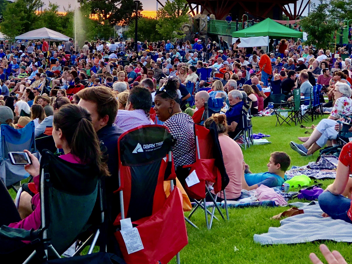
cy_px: 42
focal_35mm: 98
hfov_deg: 20.0
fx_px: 997
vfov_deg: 15.0
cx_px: 125
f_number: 2.8
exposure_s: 1/209
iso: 20
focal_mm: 6.6
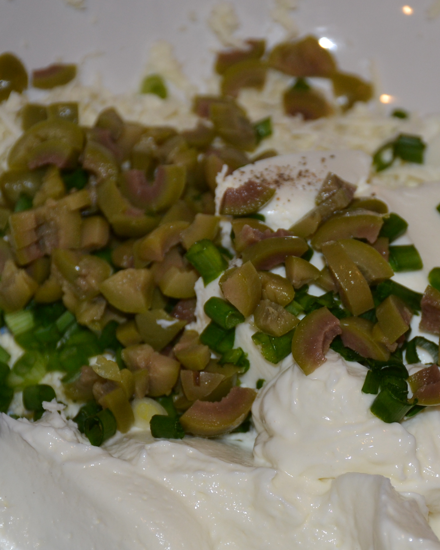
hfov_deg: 10.9
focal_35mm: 141
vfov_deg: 13.7
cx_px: 342
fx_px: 2295
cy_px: 330
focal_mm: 52
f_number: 4.8
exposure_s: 1/60
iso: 450
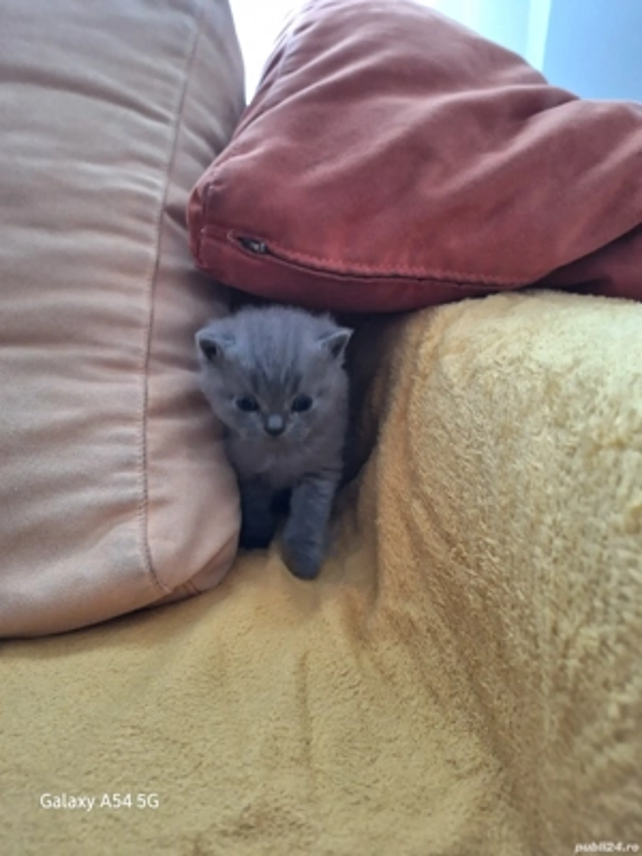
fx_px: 569
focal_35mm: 23
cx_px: 321
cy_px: 428
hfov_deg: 58.9
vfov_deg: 73.9
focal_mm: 5.54
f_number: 1.8
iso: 160
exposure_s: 1/25
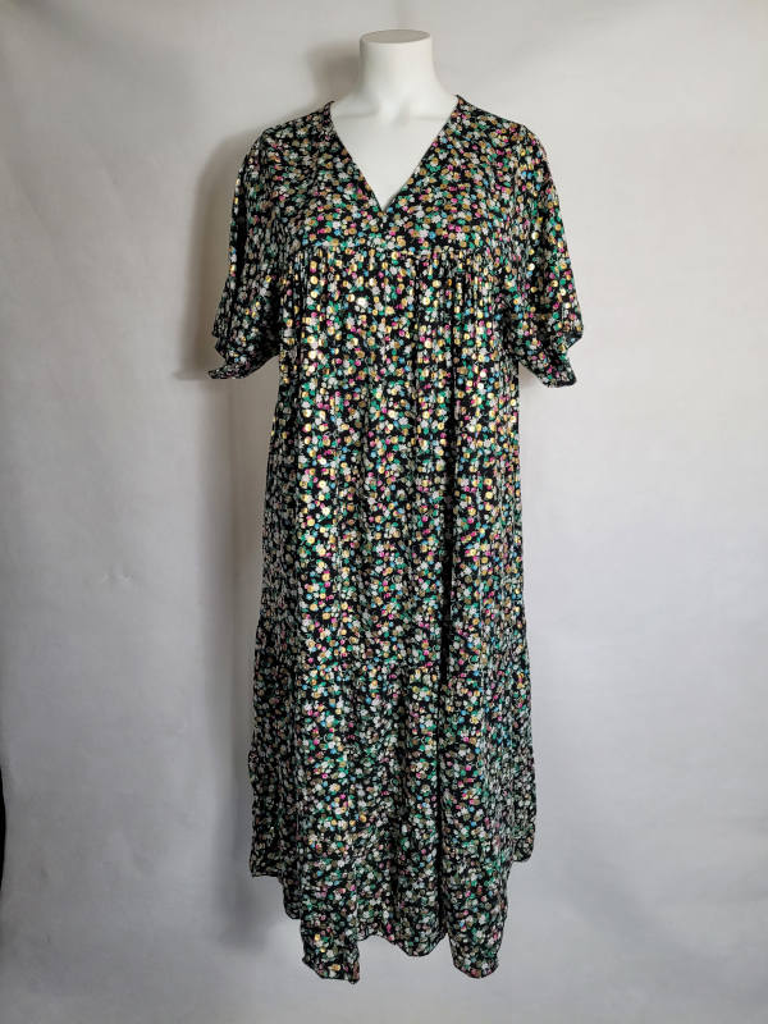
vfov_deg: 67.3
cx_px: 384
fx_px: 769
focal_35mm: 26
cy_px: 512
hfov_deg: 53.1
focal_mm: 5.4
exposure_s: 1/100
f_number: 1.8
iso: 250
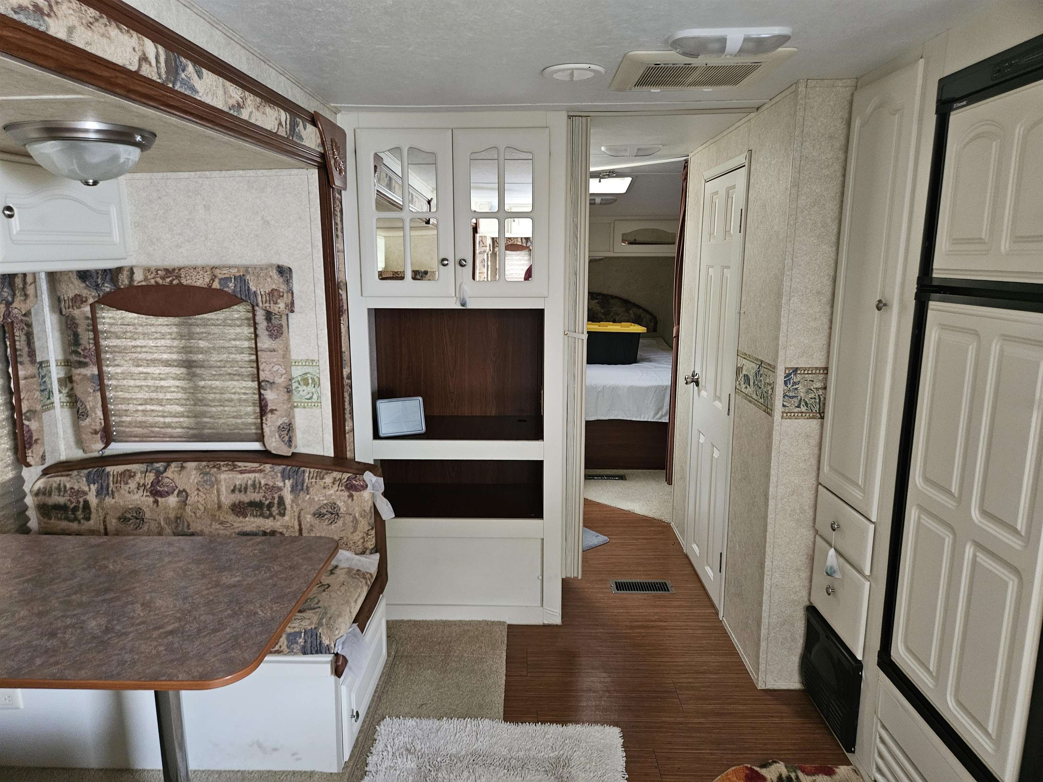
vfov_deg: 58.9
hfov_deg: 73.9
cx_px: 522
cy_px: 391
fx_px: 693
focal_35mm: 23
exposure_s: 1/24
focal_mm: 5.4
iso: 500
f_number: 1.8
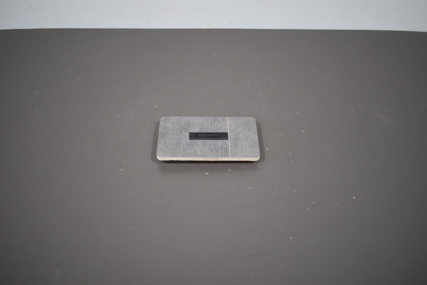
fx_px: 391
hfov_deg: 57.2
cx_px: 214
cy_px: 142
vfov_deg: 40.0
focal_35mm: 33
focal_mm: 22
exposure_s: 1/250
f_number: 3.8
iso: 800
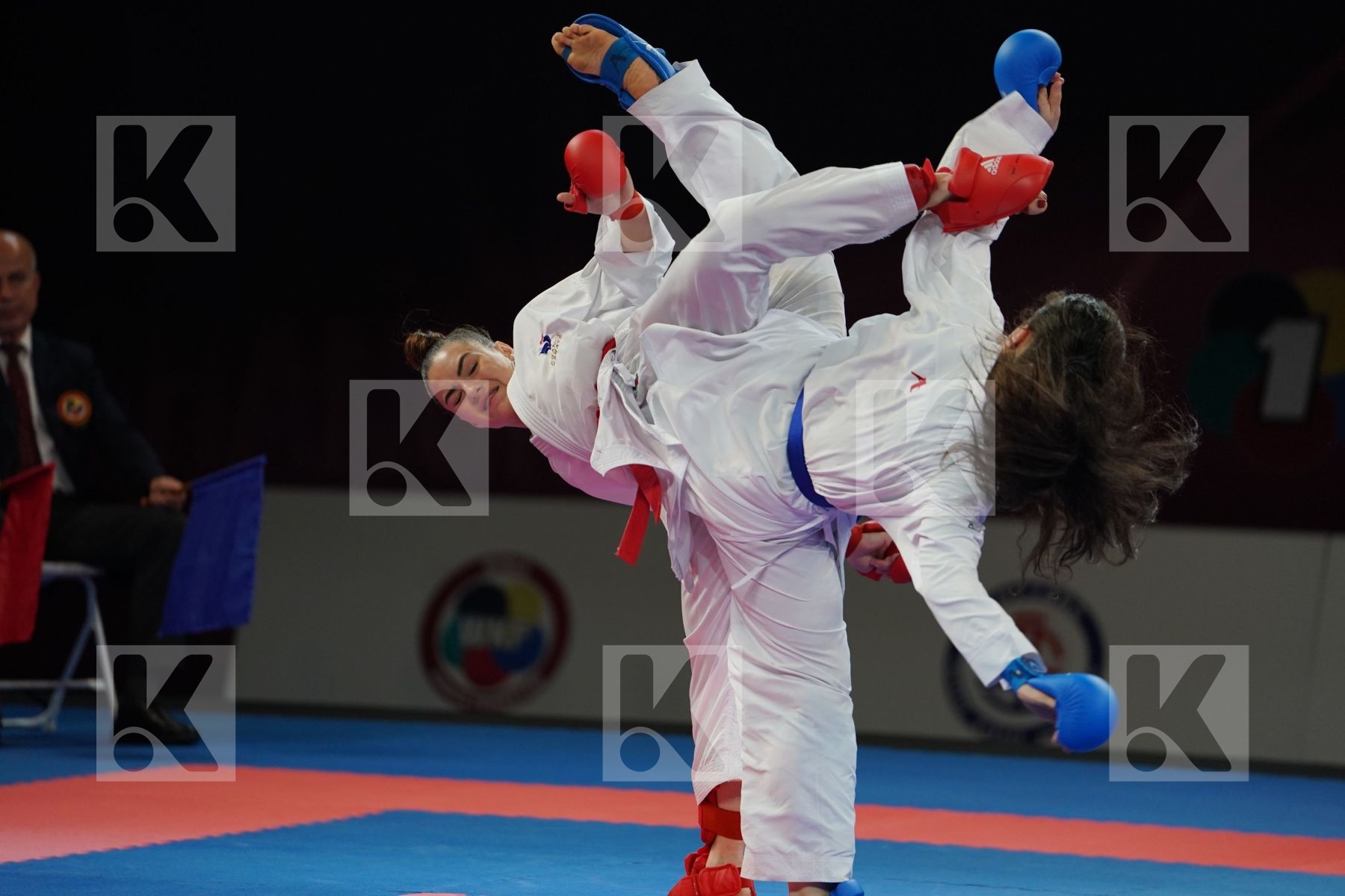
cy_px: 448
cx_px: 672
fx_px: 7472
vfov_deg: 6.9
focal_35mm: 200
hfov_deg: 10.3
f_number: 2.8
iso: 1250
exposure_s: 1/1000
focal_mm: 200
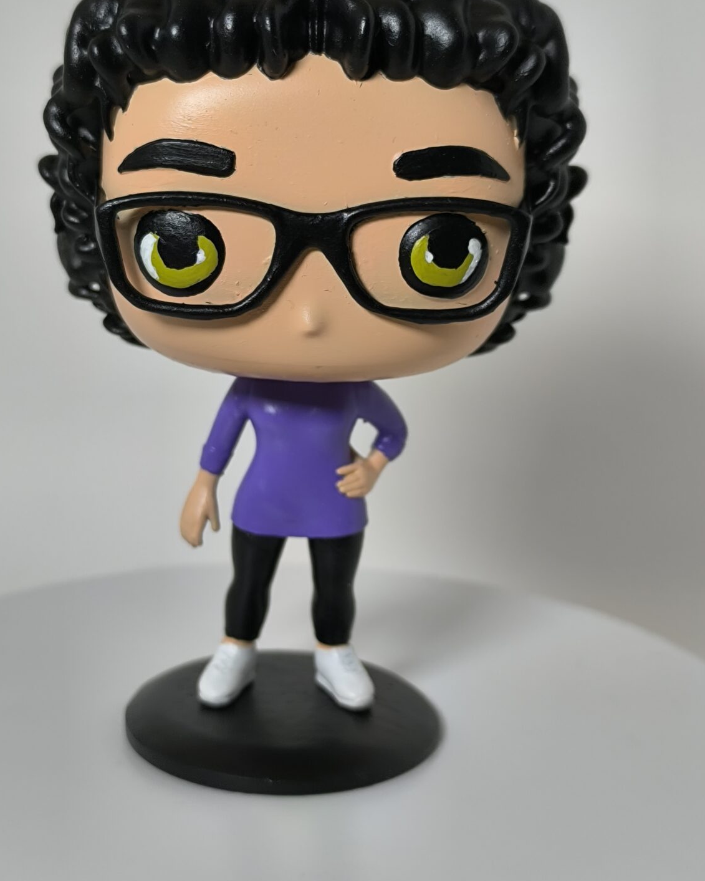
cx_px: 262
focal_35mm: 61
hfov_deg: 24.9
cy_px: 346
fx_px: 1590
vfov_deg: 30.9
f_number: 1.65
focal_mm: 6.14
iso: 125
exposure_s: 1/100
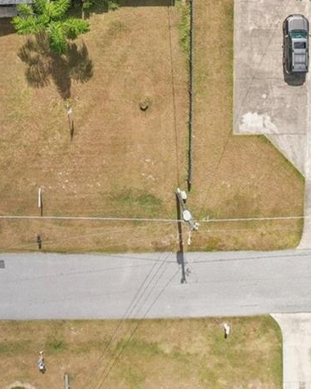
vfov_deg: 24.3
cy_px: -61
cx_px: 50
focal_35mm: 72
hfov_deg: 20.9
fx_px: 829
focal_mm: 8.4
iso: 100
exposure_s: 1/1250
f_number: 2.8
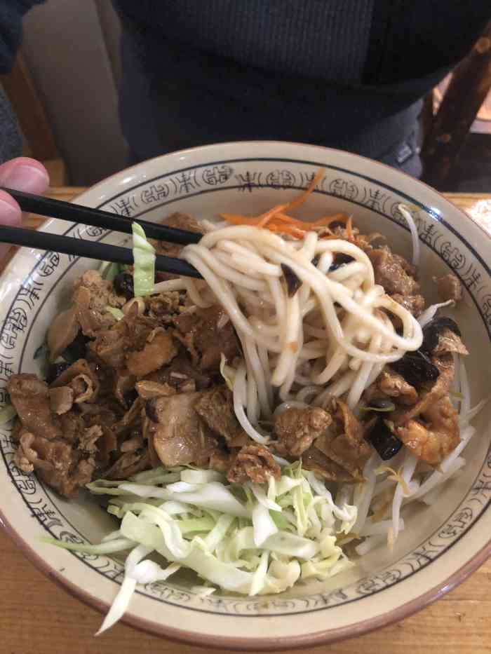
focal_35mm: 28
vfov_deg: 63.4
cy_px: 327
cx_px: 246
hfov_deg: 49.8
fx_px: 529
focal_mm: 3.99
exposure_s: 1/5
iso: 80
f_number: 1.8
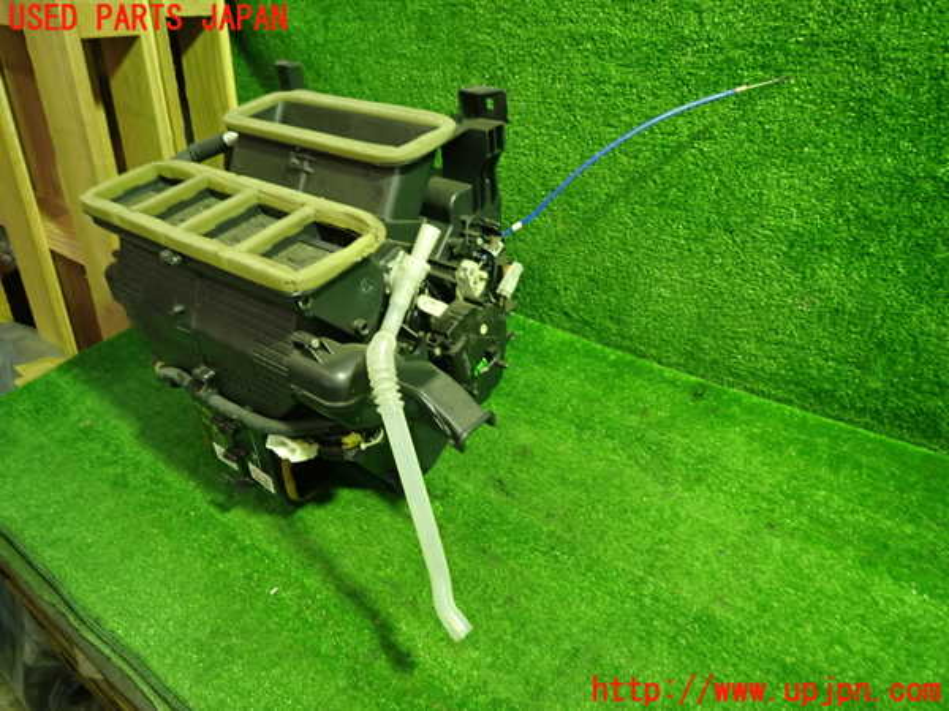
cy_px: 356
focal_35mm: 25
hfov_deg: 69.4
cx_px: 474
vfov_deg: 54.9
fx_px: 685
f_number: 2
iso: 250
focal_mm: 4.5
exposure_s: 1/30
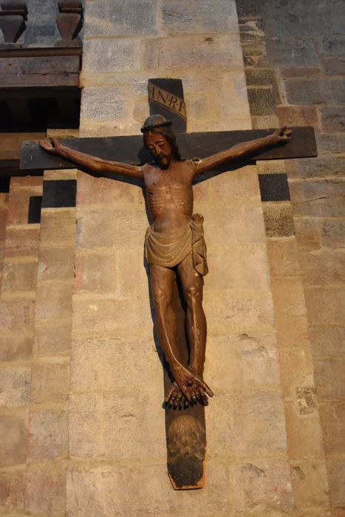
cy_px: 258
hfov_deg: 36.9
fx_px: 517
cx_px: 172
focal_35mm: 36
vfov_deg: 53.1
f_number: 4.5
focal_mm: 24
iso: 5600
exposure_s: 1/60
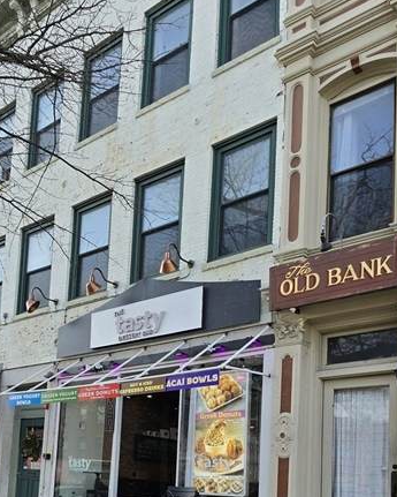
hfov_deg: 37.0
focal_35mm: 40
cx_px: 132
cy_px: 419
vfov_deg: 43.0
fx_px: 587
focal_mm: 6.3
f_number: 1.7
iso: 16
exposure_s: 1/180
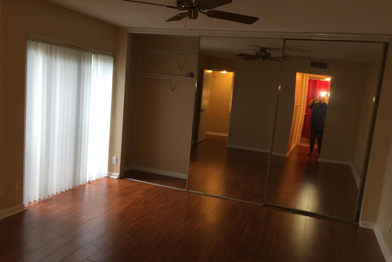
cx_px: 194
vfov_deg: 42.3
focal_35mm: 31
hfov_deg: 60.3
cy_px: 138
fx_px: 338
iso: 100
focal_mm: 4.15
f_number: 2.2
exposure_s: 1/30
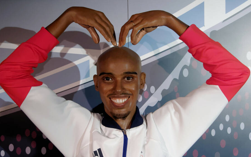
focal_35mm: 55
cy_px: 82
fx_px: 376
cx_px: 122
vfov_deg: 23.5
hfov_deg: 36.9
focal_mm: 9.9
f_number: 2.8
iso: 640
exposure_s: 1/50
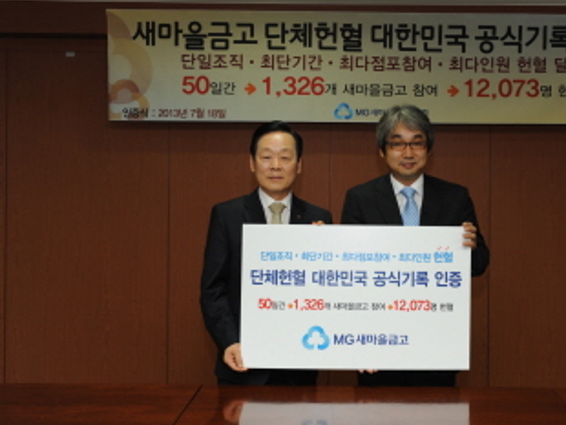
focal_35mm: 52
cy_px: 192
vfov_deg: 28.1
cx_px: 351
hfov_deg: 36.6
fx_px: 851
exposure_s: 1/50
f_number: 6.3
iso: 1000
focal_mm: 42
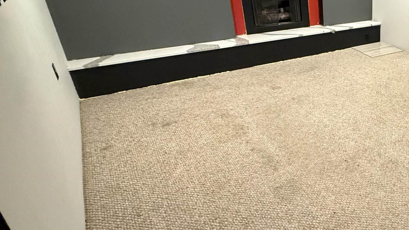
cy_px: 85
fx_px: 336
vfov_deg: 37.5
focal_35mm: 31
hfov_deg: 50.7
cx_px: 407
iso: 800
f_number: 2.2
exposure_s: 1/60
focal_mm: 2.22
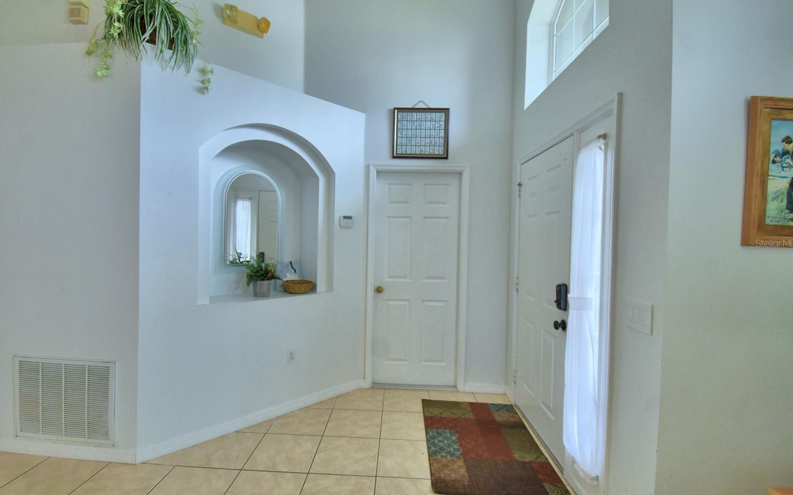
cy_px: 243
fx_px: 346
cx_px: 387
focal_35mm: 16
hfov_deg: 97.8
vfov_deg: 71.2
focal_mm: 10
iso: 360
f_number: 4.5
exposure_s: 1/125
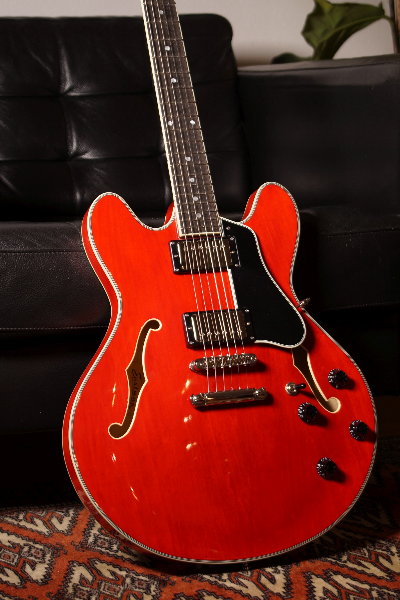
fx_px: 1375
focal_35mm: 82
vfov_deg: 24.6
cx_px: 200
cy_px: 300
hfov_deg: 16.6
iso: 100
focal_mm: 55
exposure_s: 1/10
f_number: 5
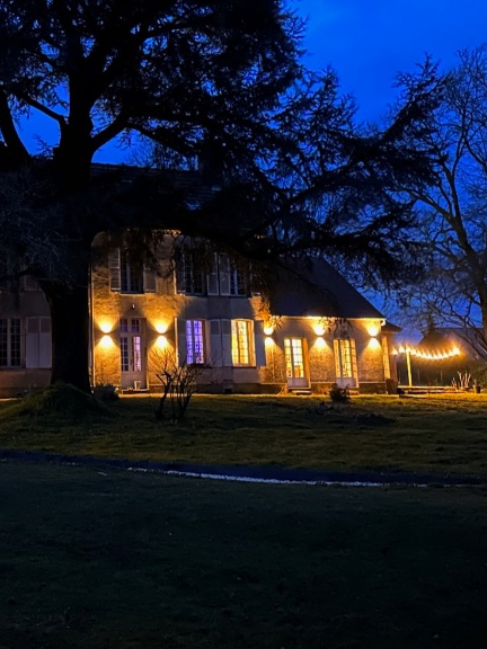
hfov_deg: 28.0
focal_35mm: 50
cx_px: 48
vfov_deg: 37.4
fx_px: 938
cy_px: 175
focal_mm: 6.86
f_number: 1.78
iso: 2500
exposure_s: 1/5
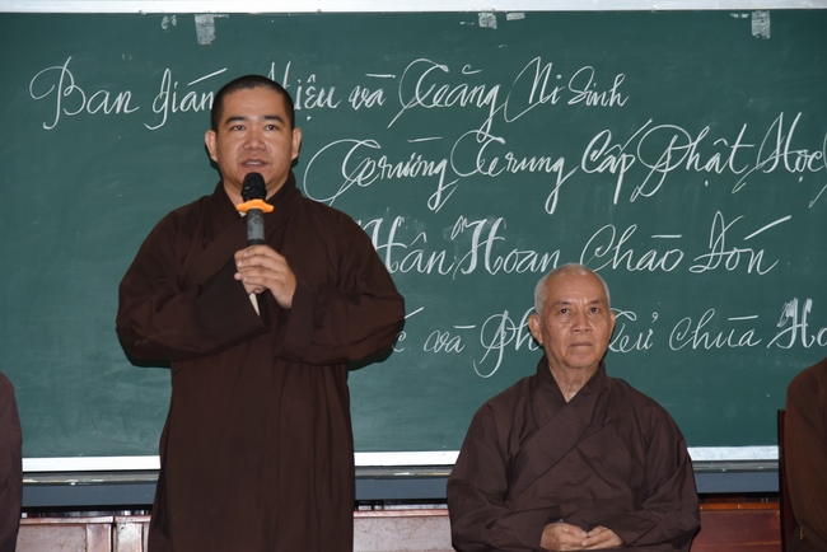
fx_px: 2758
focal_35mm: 120
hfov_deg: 17.1
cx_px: 414
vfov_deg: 11.4
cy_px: 276
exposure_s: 1/50
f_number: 5
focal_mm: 120
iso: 1000
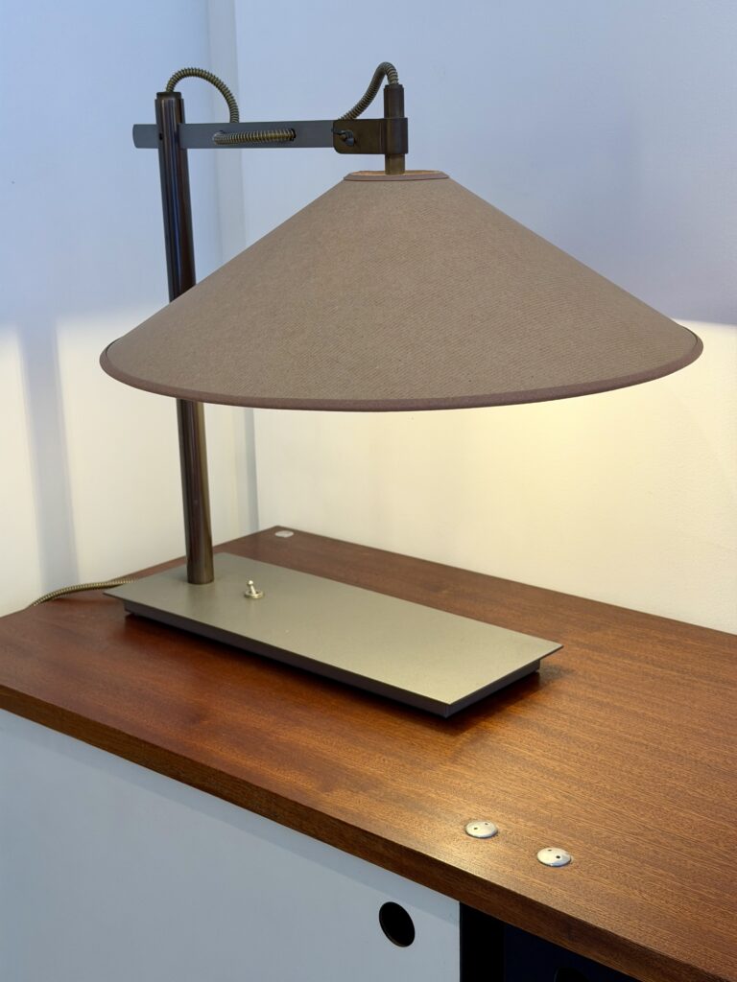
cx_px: 368
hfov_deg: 30.3
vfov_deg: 39.7
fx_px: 1363
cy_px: 491
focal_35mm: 48
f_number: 1.78
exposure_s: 1/100
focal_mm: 6.76
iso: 64
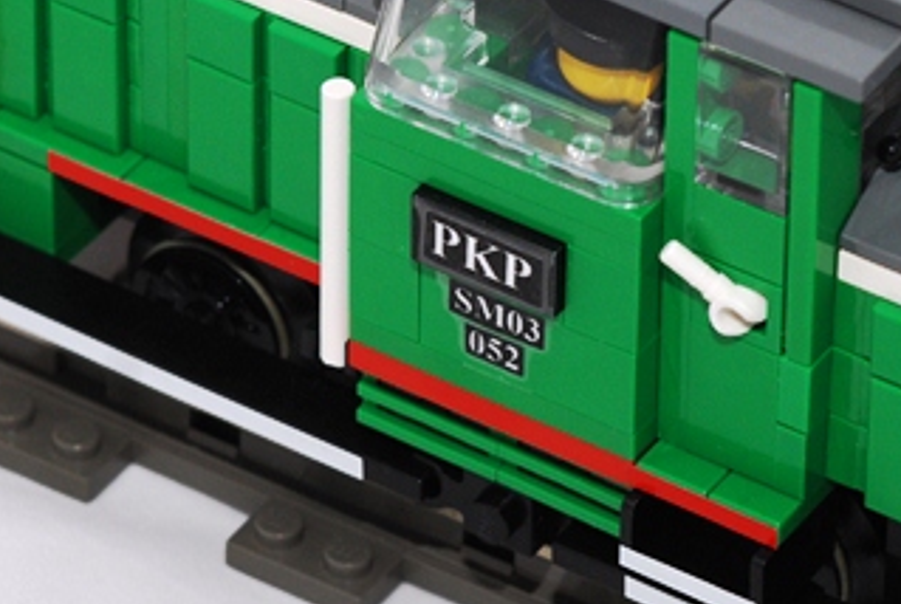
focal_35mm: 319
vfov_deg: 4.3
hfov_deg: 6.4
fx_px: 8005
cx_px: 669
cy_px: 121
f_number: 8
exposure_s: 1/90
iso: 320
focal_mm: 85
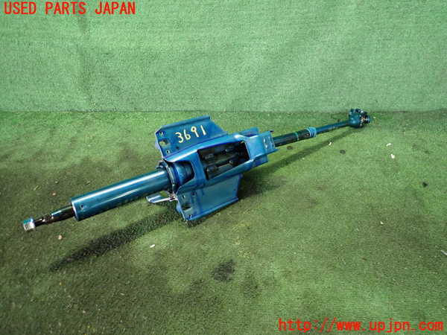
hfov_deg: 69.4
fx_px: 323
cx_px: 224
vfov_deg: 54.9
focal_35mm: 25
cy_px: 168
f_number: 2
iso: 500
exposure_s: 1/30
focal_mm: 4.5
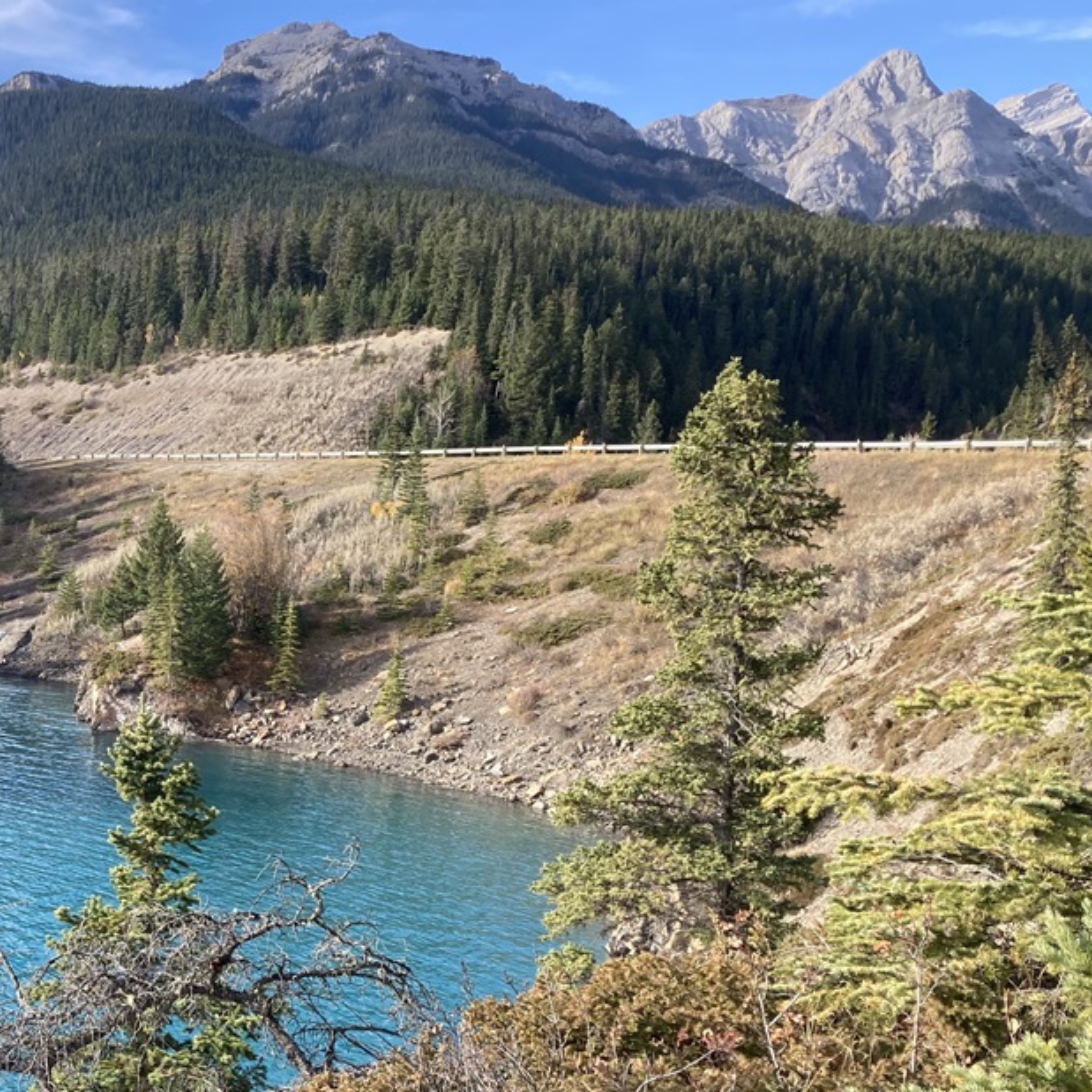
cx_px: 111
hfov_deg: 33.5
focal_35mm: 48
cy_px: 665
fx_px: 1713
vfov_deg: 35.2
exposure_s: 1/545
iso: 20
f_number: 1.8
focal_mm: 3.99
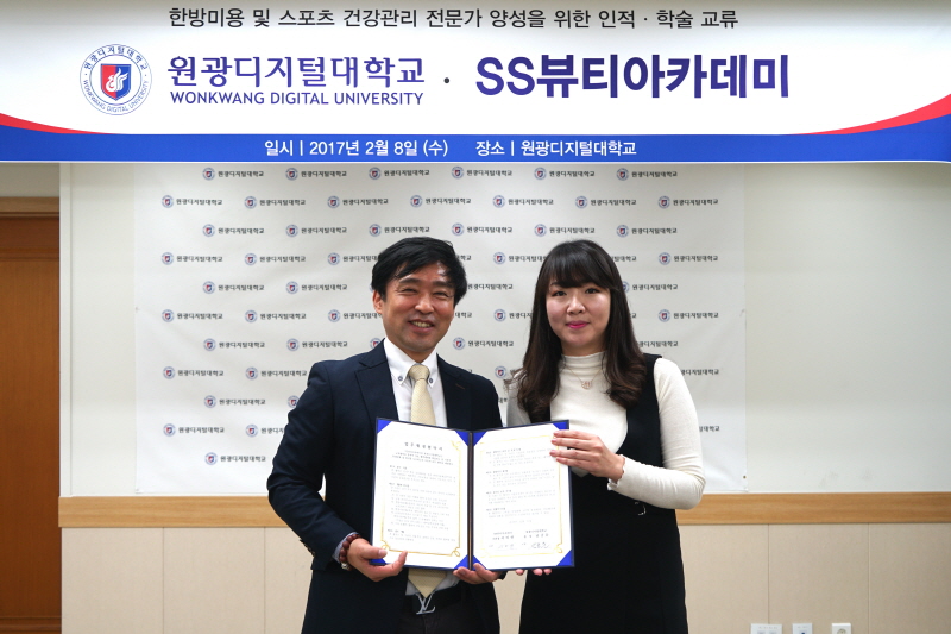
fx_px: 687
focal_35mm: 26
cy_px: 317
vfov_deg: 49.5
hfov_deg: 69.4
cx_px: 476
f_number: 4
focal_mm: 26
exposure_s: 1/60
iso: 200
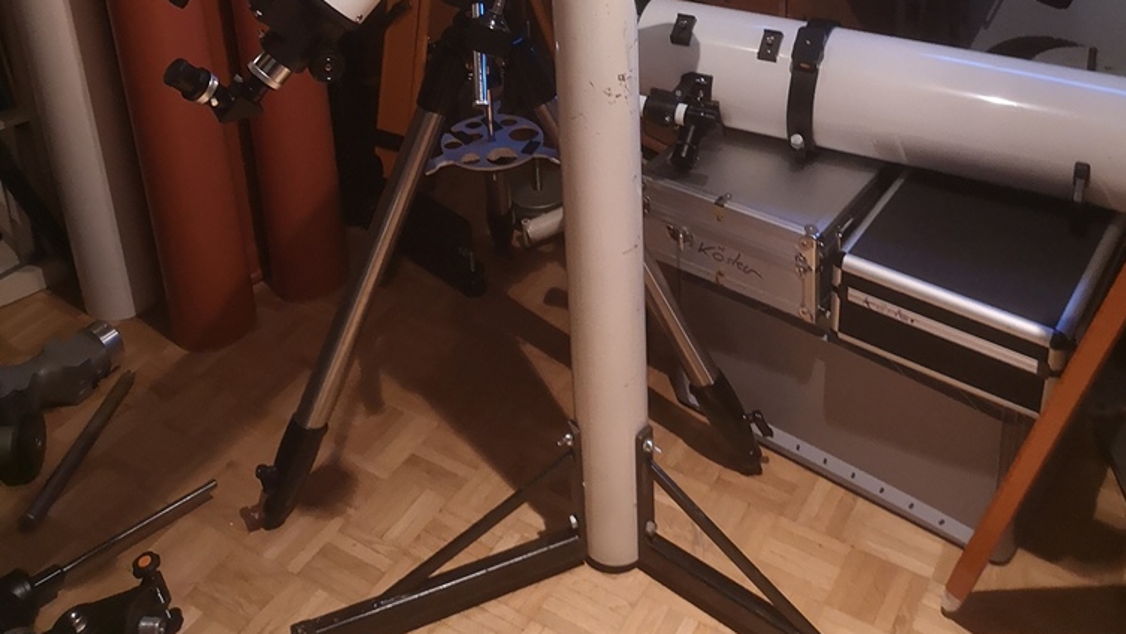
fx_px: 1195
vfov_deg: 27.5
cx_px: 570
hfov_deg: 50.5
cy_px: -42
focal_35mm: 40
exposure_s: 1/33.3
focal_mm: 3.95
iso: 400
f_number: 1.8
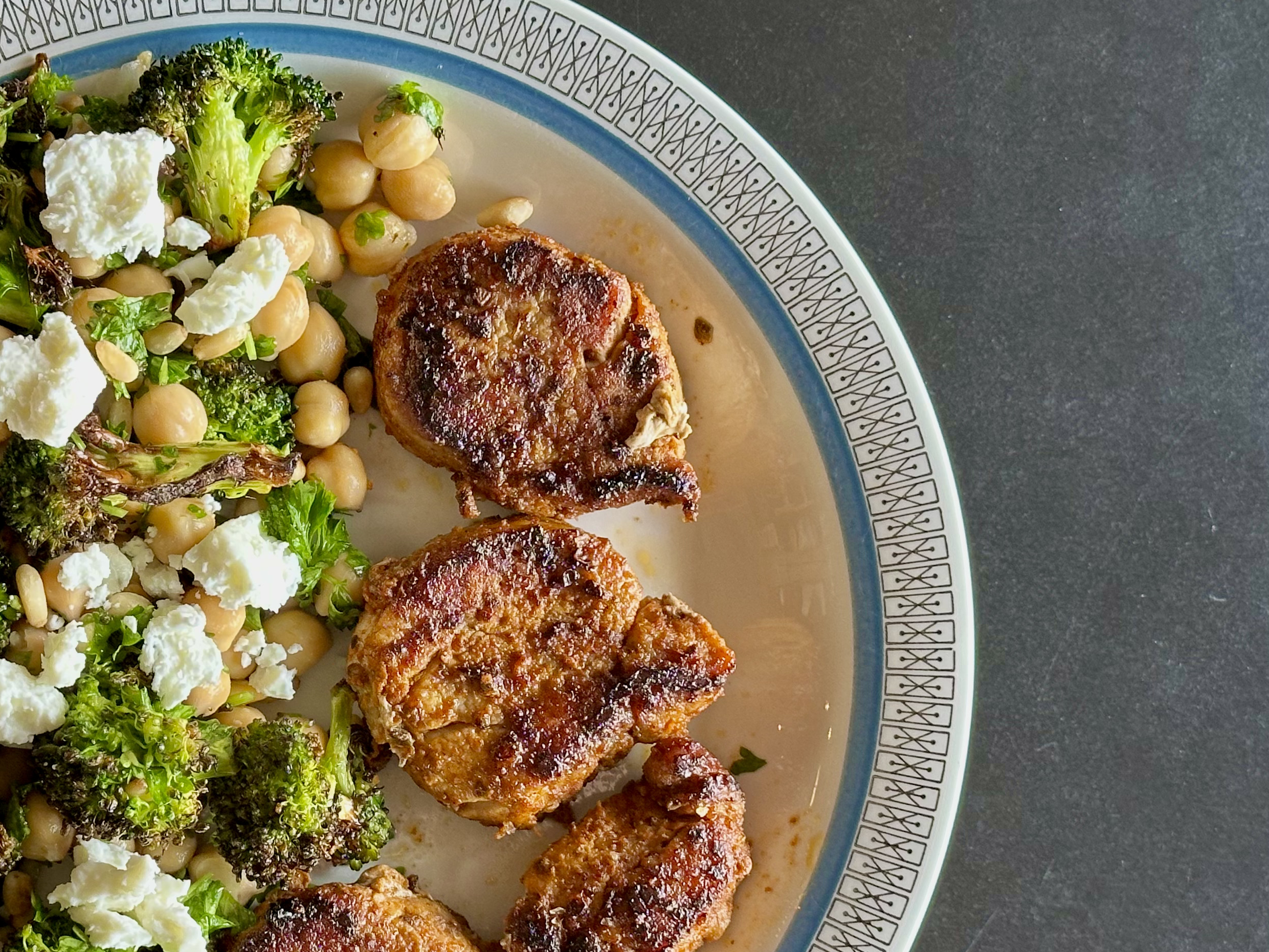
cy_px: 653
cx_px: 252
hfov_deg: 24.6
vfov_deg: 18.8
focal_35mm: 78
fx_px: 2860
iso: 100
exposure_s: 1/50
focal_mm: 6.86
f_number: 1.78
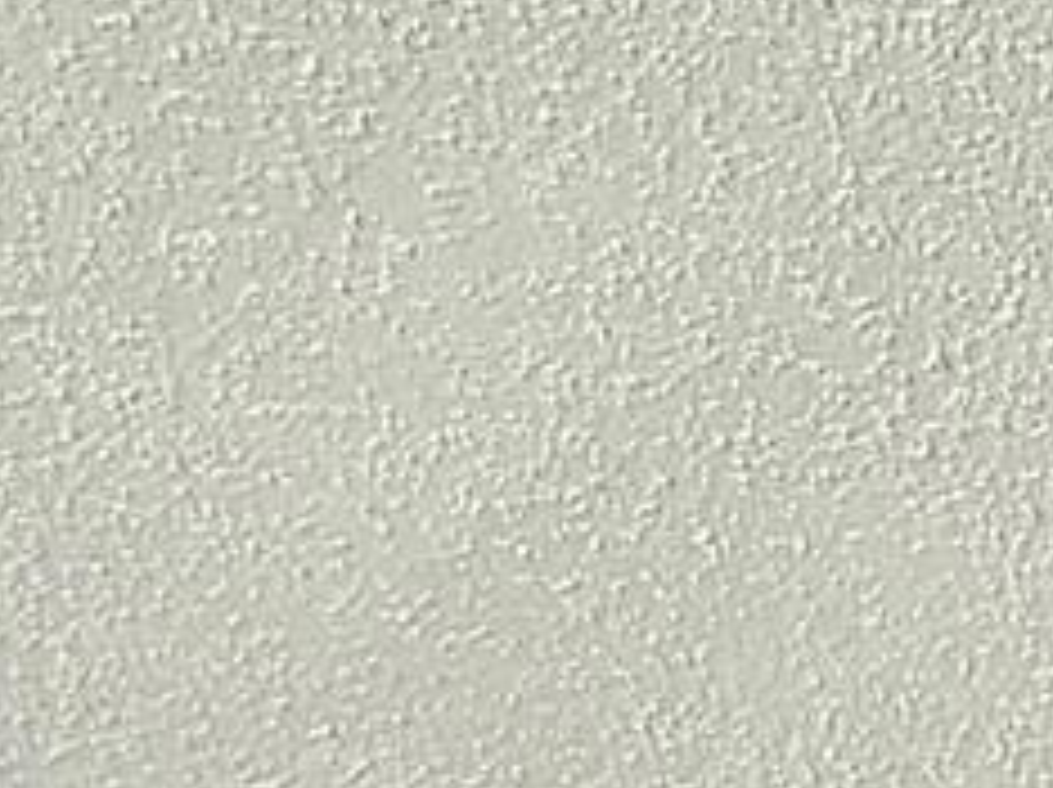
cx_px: 2034
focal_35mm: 89
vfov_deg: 10.2
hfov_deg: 17.0
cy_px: 2567
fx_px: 2705
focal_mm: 2.2
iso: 400
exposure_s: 1/30
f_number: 2.2
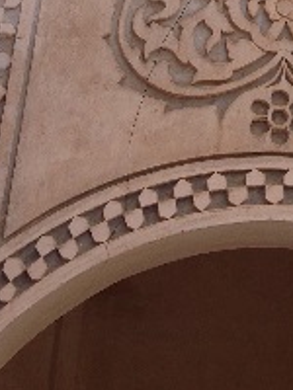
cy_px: -157
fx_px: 1219
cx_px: 299
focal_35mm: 108
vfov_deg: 16.9
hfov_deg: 13.5
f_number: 2.4
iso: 50
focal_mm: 4.12
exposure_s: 1/559
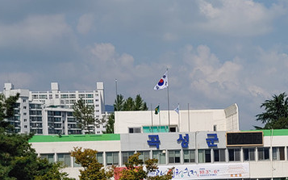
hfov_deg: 19.3
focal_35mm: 107
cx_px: 233
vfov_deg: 12.1
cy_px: 162
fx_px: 840
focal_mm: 5.88
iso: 50
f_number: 2.4
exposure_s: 1/1136
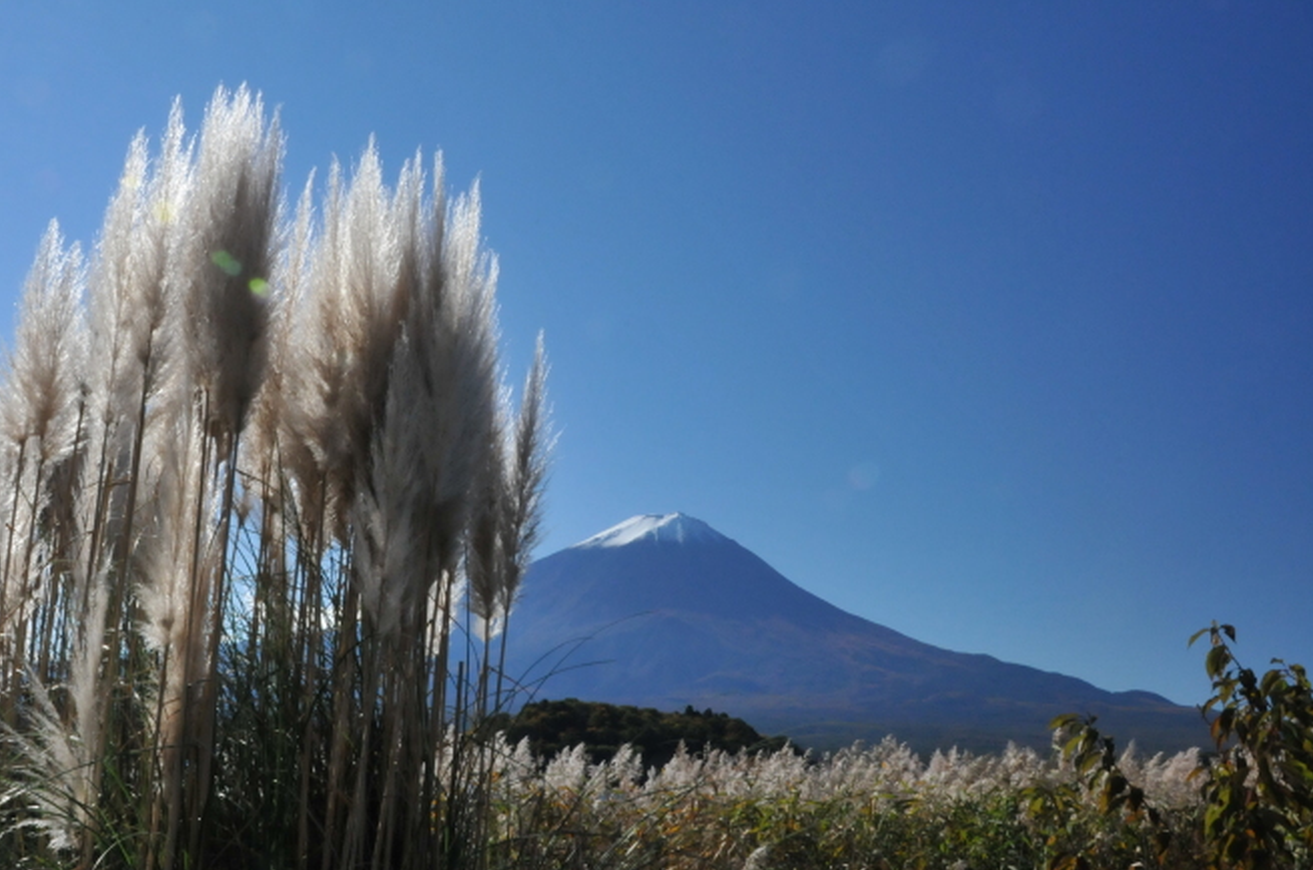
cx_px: 553
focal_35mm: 44
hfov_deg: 44.4
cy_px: 530
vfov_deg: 30.3
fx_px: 1602
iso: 1100
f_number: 25
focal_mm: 24
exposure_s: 1/125
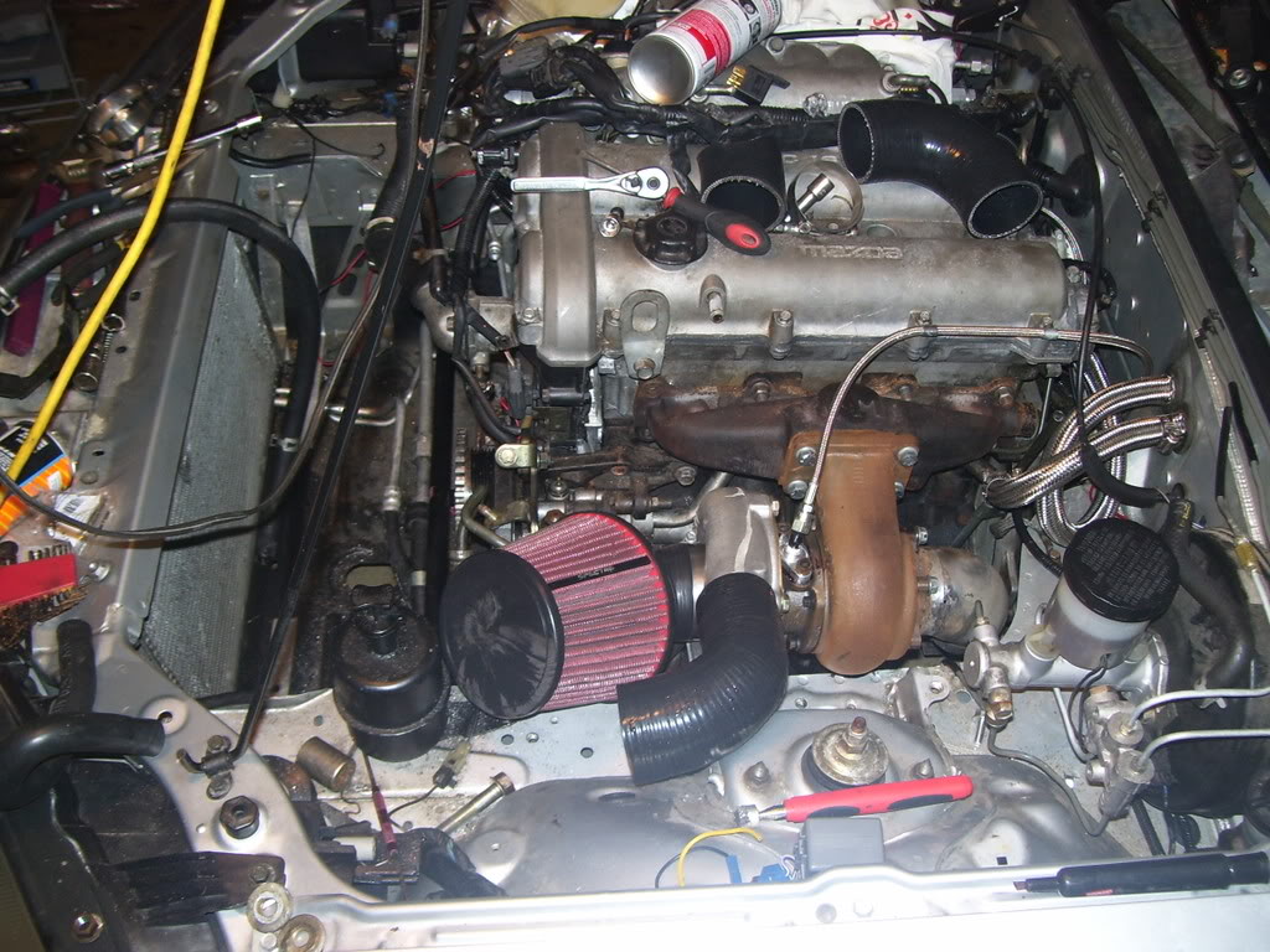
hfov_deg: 51.4
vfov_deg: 39.7
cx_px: 635
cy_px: 476
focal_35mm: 36
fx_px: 1321
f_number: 2.7
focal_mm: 6
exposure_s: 1/60
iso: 80
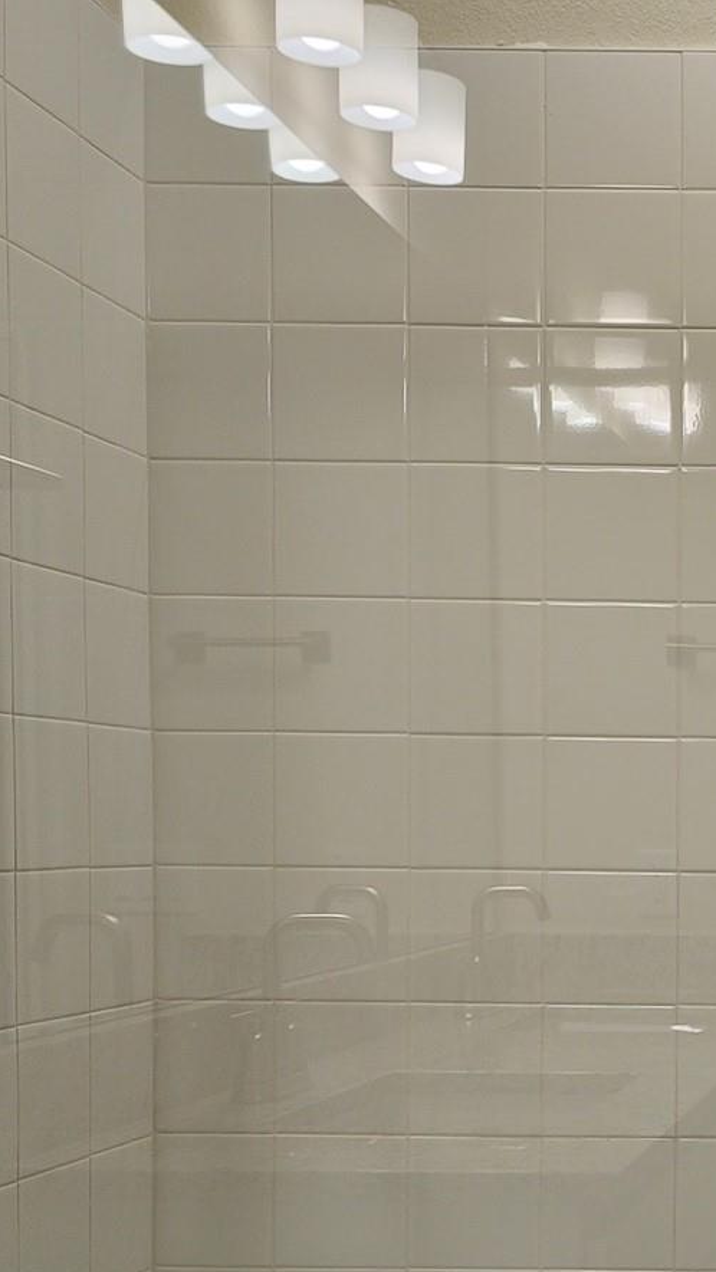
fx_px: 1957
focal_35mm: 58
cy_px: 918
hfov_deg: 18.8
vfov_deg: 35.4
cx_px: 1009
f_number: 1.7
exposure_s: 1/120
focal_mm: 6.3
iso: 125
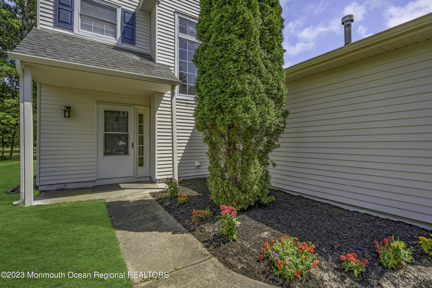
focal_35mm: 16
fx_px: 192
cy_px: 144
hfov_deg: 96.7
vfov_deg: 73.7
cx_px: 216
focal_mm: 16
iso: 200
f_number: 4
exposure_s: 1/1250
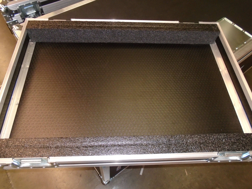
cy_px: 94
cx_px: 126
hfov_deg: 67.3
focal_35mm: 26
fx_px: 189
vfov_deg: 53.1
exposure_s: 1/30
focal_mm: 4.6
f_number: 3.2
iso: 320
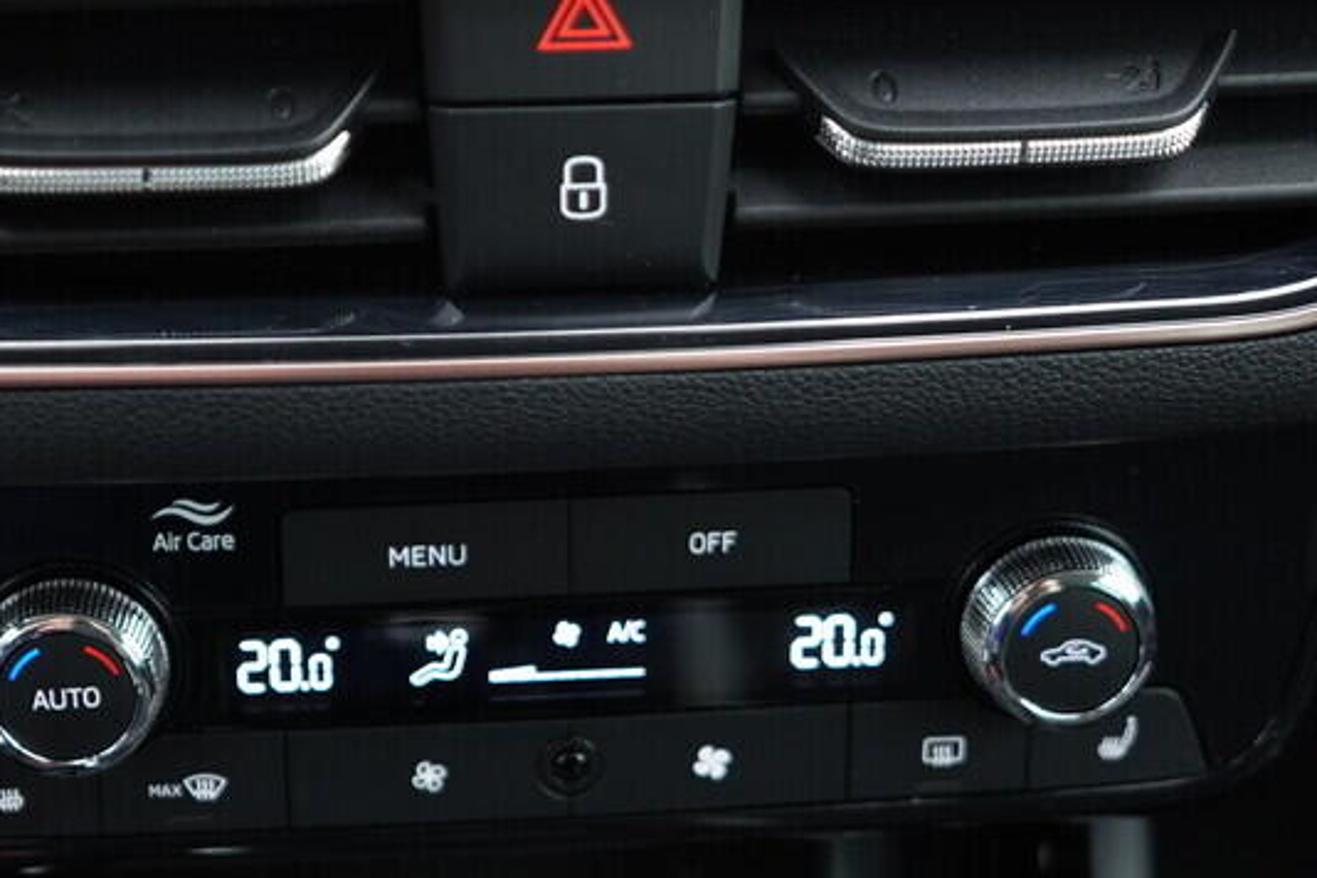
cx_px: 528
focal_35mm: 69
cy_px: 457
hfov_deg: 29.2
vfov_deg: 19.7
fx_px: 2524
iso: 500
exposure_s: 1/40
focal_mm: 24
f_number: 2.8
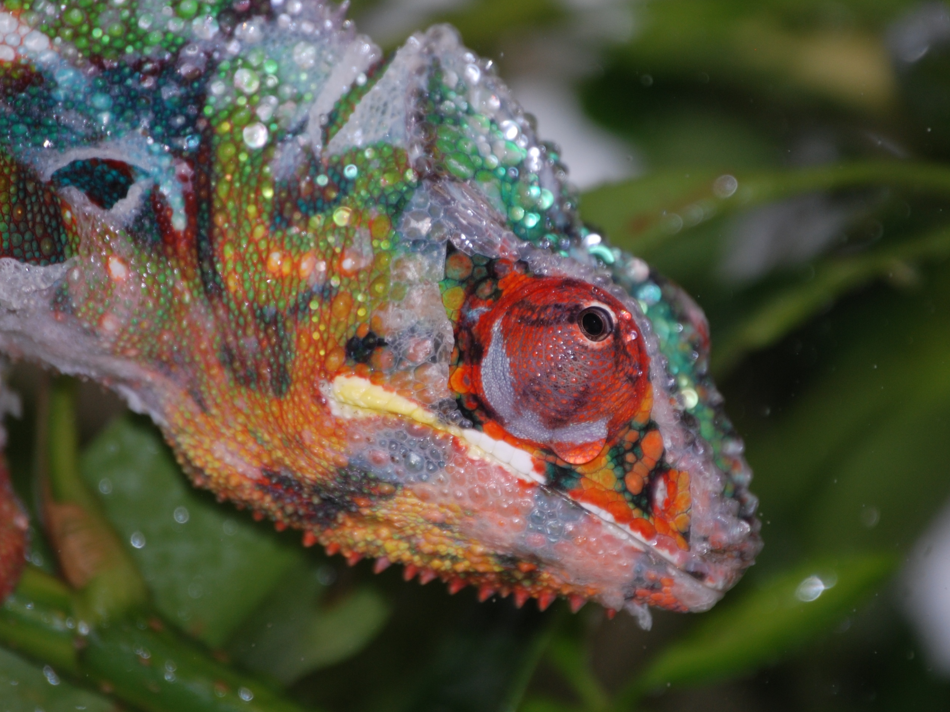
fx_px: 11500
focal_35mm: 419
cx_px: 515
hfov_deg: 4.7
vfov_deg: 3.5
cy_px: 371
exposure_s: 1/60
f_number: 5.6
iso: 200
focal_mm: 200
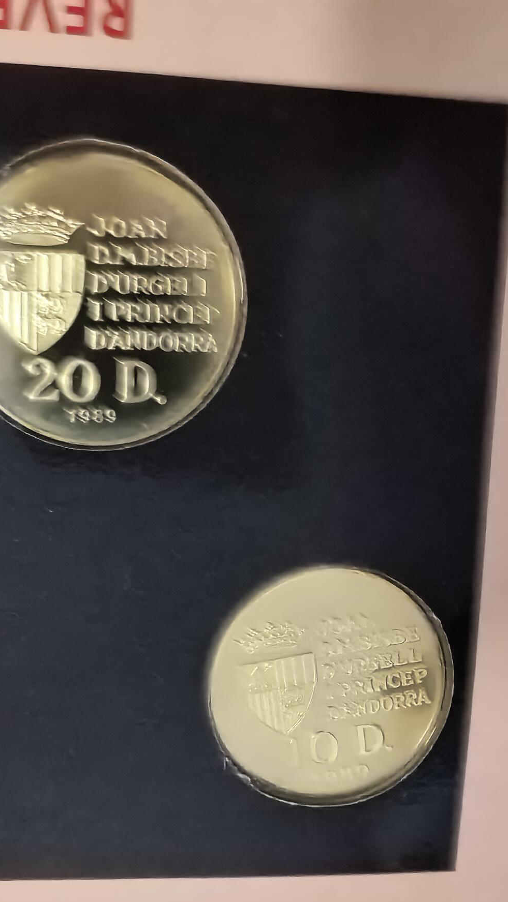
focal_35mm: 27
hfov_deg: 42.7
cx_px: 207
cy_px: 465
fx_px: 646
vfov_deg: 69.8
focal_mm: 1.68
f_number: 2.2
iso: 800
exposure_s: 1/16.7
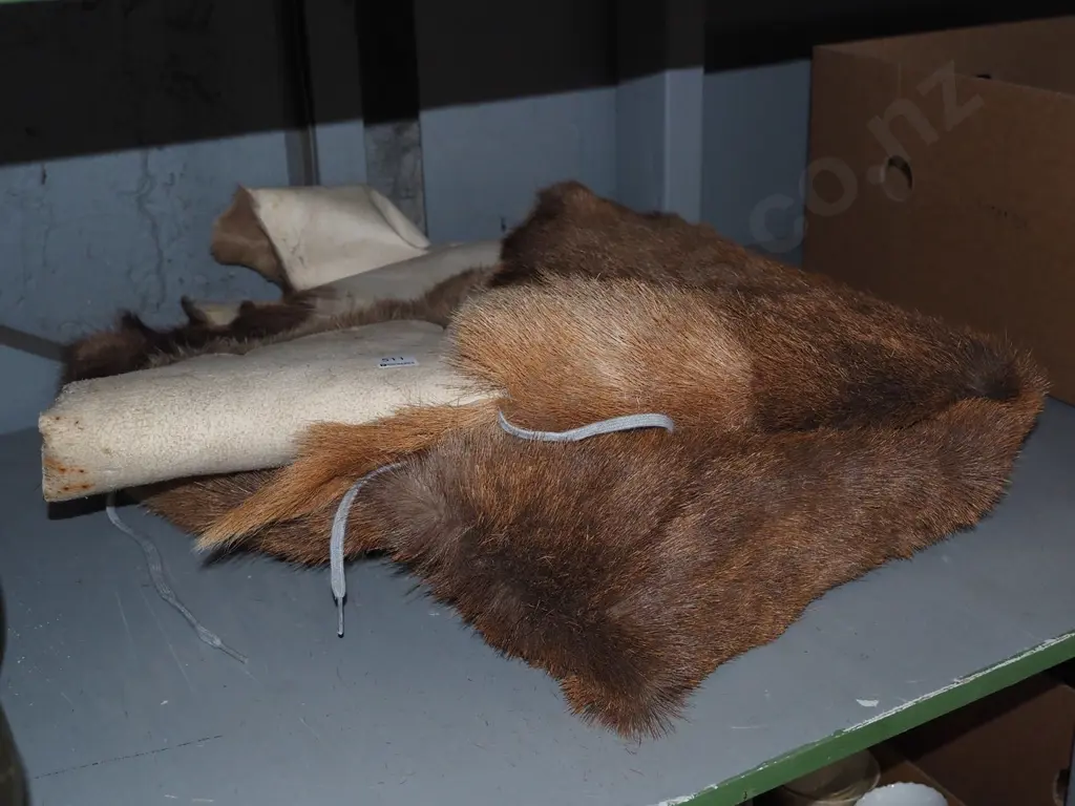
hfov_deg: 44.8
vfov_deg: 34.3
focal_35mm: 42
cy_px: 403
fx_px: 1304
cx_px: 538
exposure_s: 1/160
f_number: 5.6
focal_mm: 21
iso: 1600
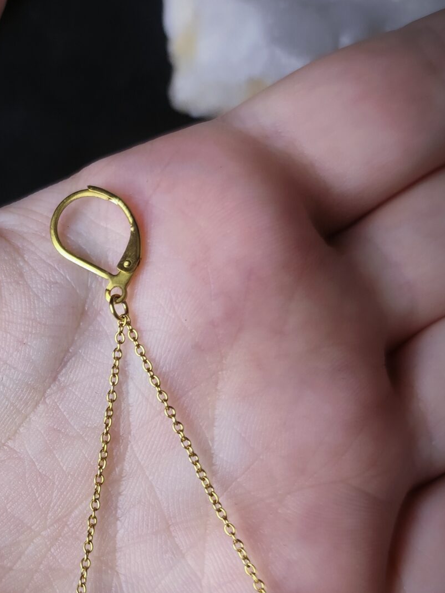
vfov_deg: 34.7
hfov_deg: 25.2
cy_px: 387
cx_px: -4
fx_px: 943
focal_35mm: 55
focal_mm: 6.19
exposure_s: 1/100
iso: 250
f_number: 1.65
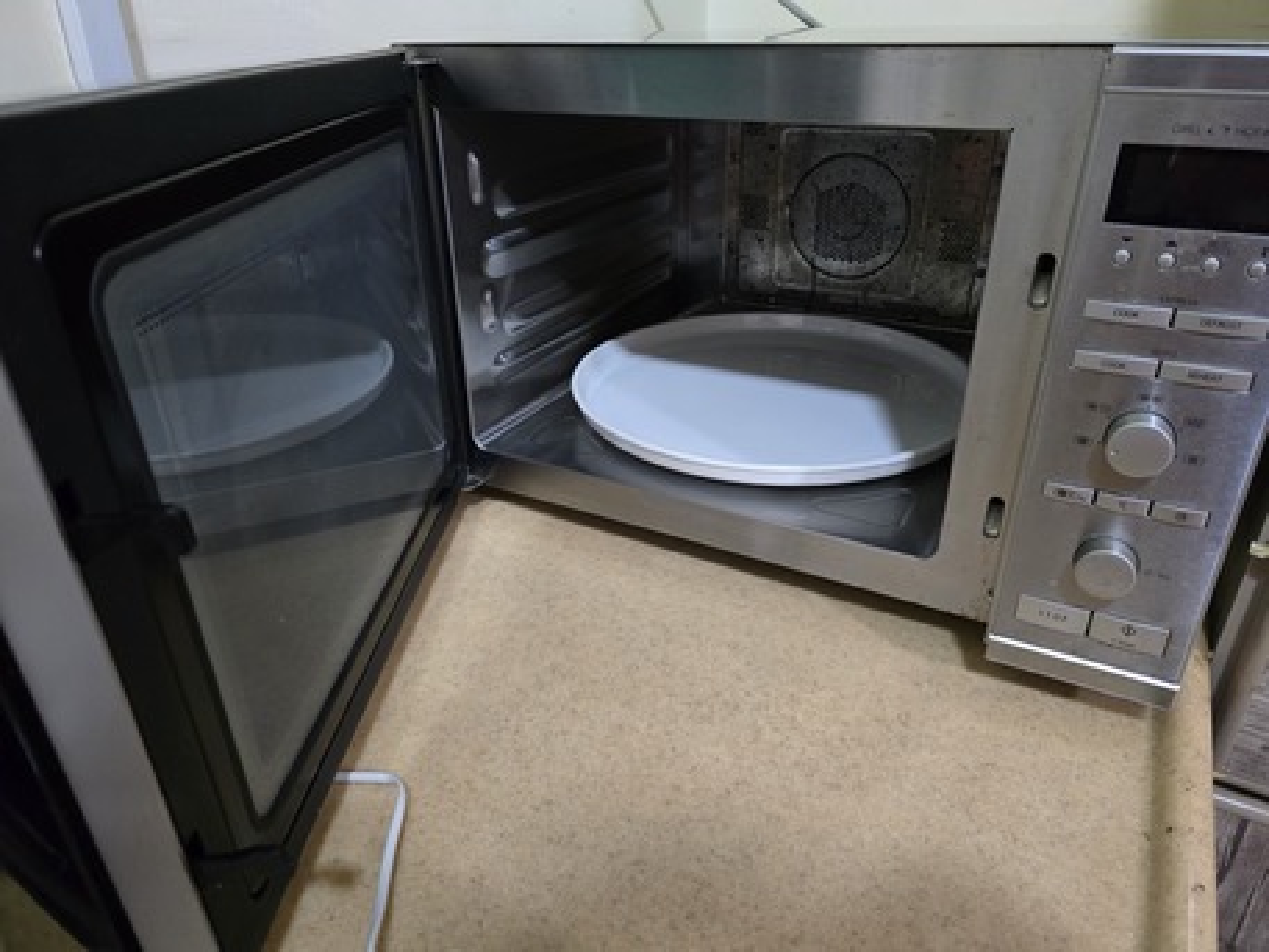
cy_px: 476
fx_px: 843
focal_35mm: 23
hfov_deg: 73.9
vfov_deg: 58.9
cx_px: 634
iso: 1000
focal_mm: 6.3
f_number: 1.7
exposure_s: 1/60
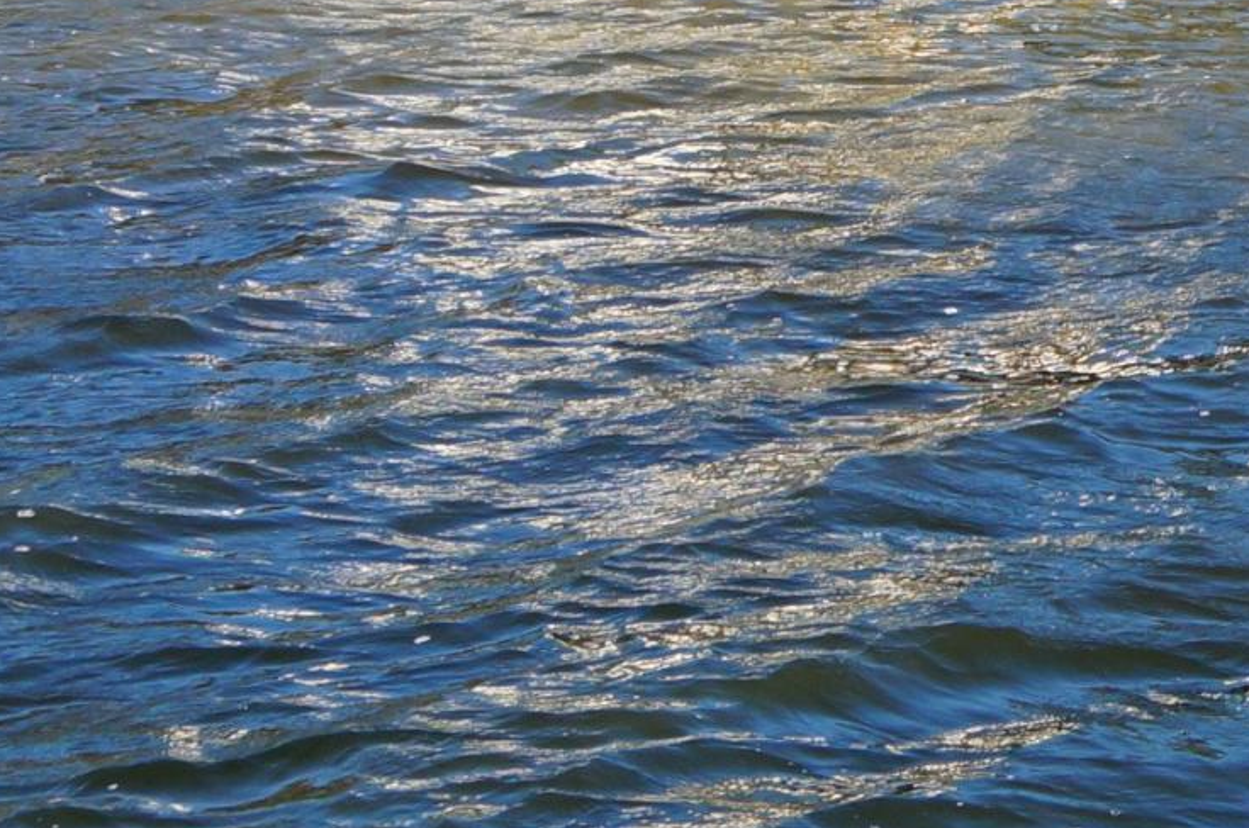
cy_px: -725
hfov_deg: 12.1
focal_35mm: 159
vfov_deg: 8.3
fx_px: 5507
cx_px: 2104
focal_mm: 26
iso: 200
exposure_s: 1/100
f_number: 10
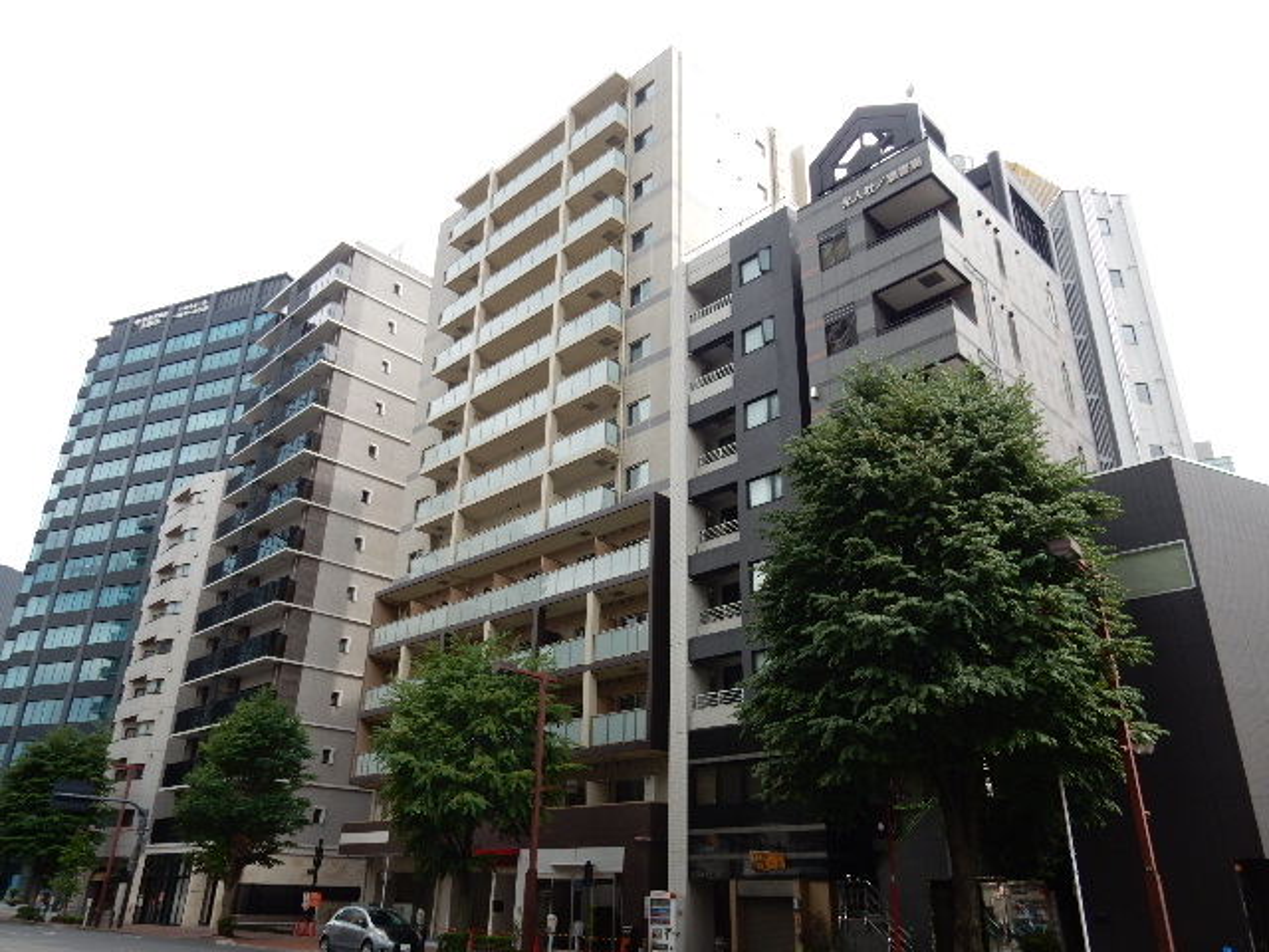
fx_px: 916
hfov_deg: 69.4
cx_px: 634
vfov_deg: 54.9
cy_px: 476
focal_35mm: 25
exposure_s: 1/320
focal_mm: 4.5
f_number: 3.7
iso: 125
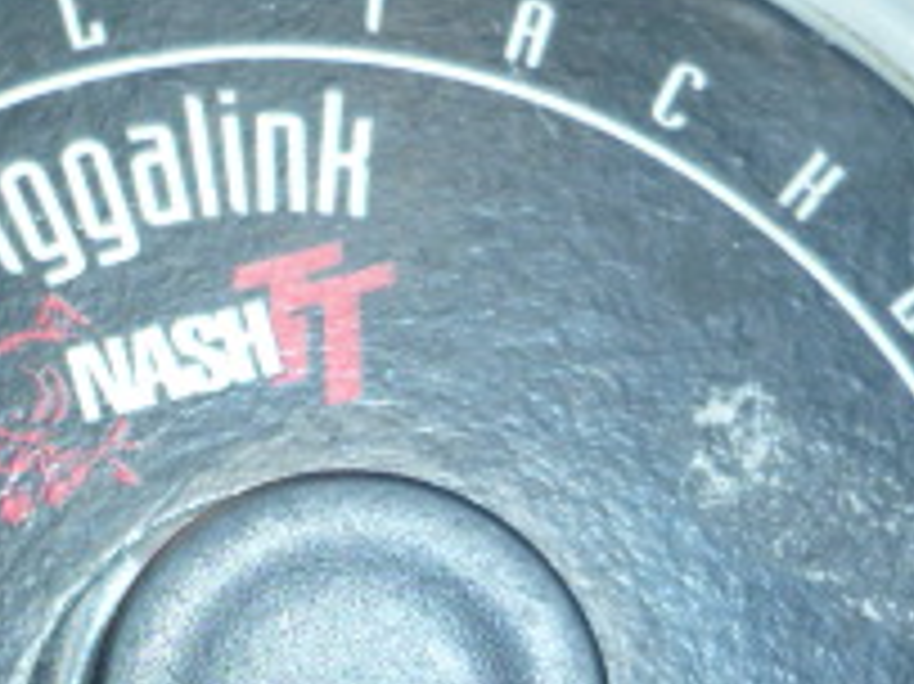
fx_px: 2744
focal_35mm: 104
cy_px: 729
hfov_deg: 18.8
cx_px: 207
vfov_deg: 13.9
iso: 100
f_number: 2.8
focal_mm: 5.5
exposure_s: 1/30
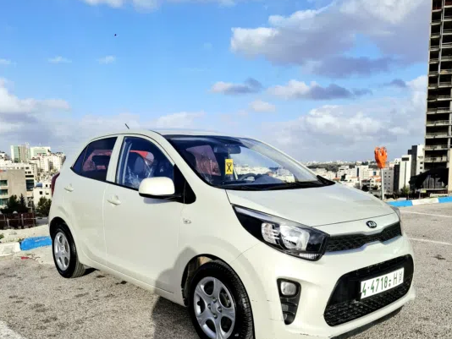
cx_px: 226
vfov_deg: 44.7
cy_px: 230
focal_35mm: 31
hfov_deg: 58.3
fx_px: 405
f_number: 1.8
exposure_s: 1/1667
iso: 50
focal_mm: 5.54
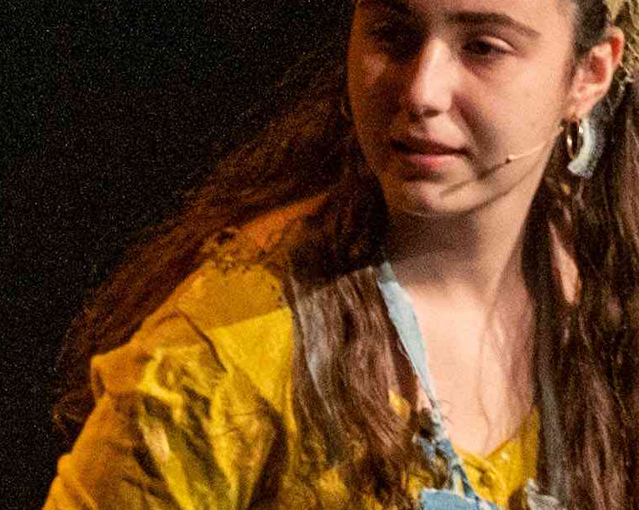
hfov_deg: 1.3
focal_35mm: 1480
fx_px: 27979
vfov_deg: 1.0
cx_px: 190
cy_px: 1309
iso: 3200
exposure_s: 1/80
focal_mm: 200
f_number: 2.8
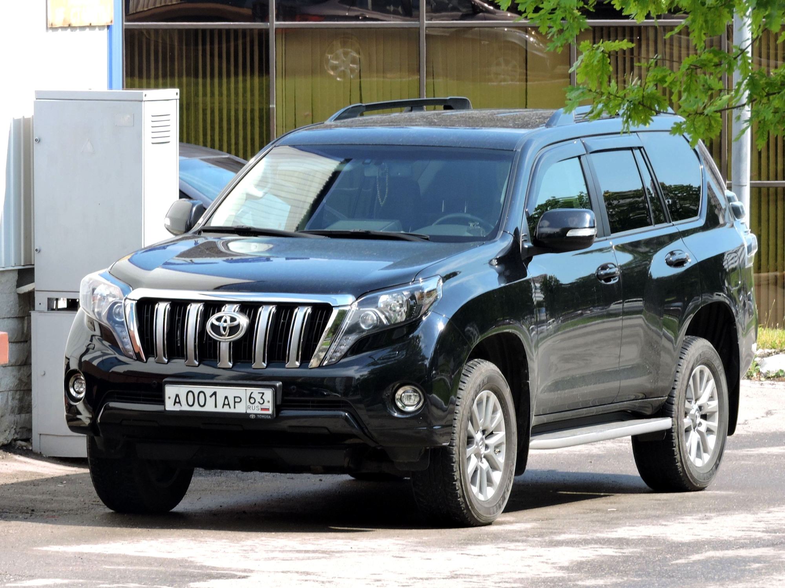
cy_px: 294
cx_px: 392
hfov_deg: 7.9
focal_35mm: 250
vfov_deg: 5.9
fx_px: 5669
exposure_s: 1/160
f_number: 5.5
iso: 100
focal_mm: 44.8
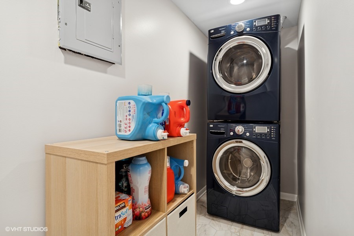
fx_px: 187
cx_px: 177
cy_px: 118
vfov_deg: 64.6
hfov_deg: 86.9
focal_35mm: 19
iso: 320
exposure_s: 1/6
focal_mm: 19
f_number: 8
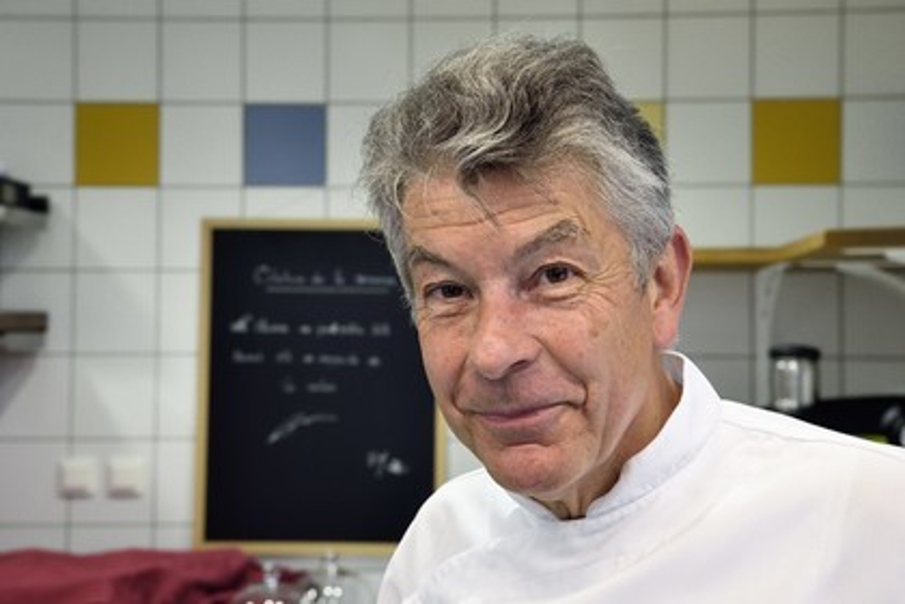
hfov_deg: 33.4
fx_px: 1508
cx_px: 452
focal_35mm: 60
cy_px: 302
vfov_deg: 22.6
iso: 1600
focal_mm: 60
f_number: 9
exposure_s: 1/60
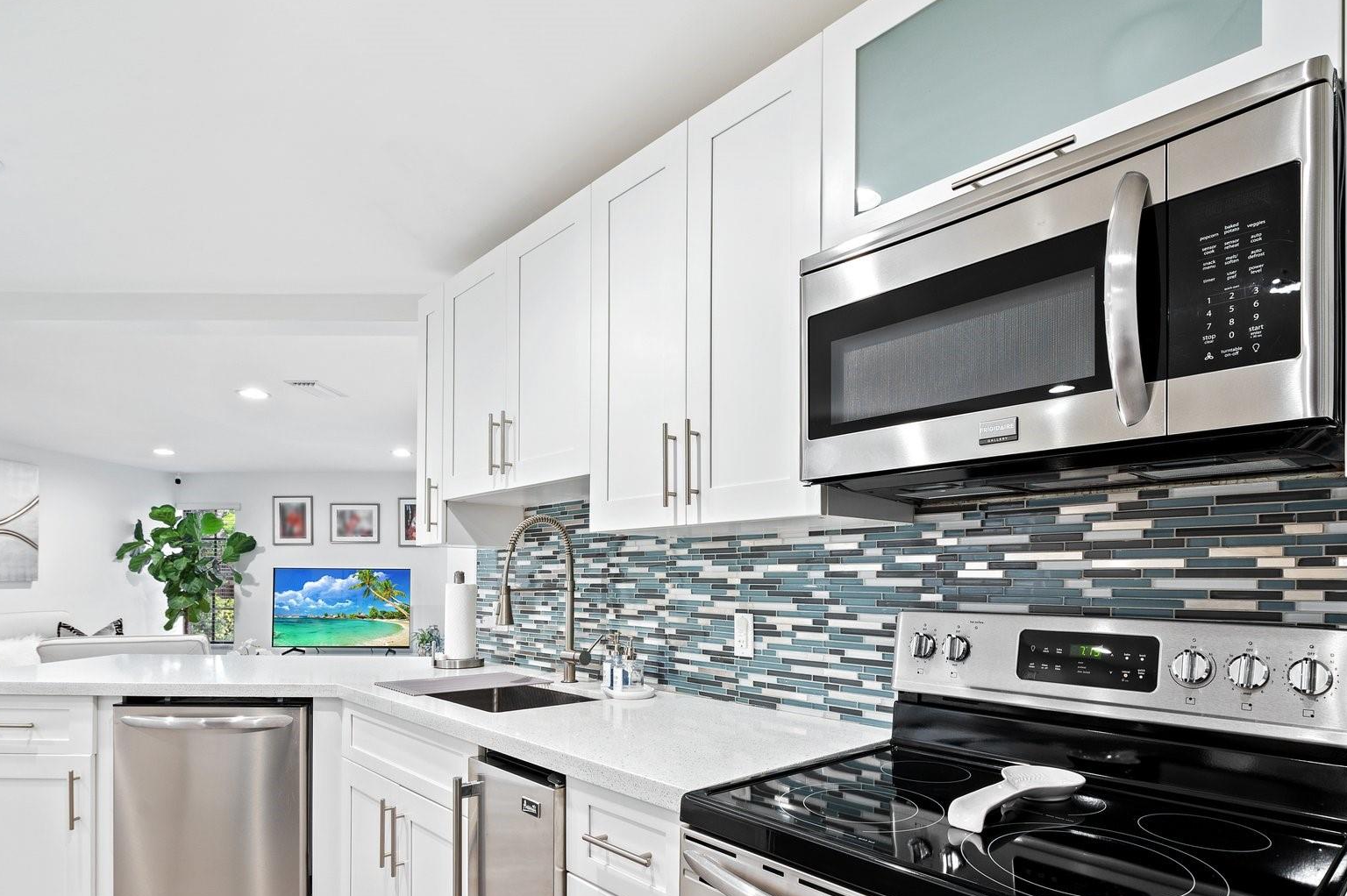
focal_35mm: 20
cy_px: 578
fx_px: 748
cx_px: 720
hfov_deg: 83.9
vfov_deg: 60.8
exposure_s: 1/1.25
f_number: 8
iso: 200
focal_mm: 15
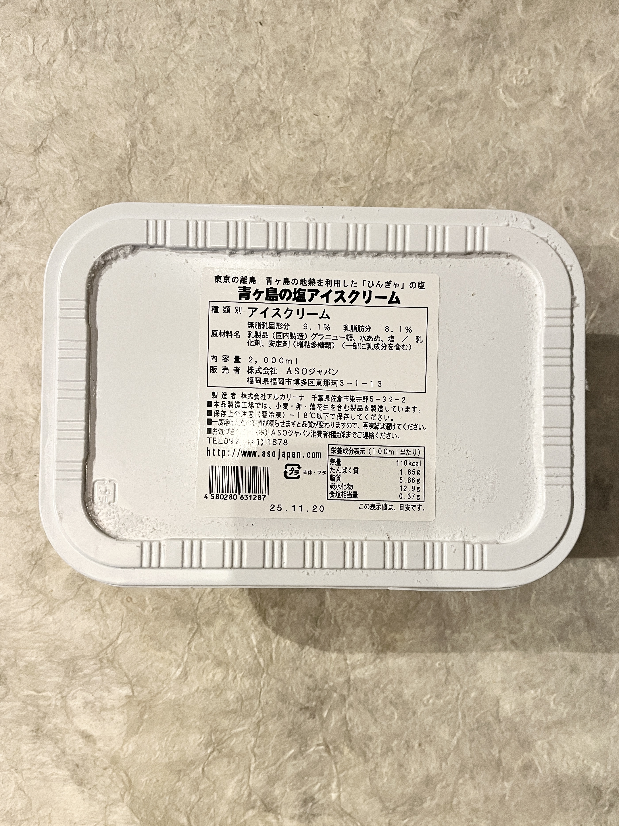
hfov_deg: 53.1
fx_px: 620
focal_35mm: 26
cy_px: 413
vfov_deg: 67.3
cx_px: 310
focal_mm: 5.1
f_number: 1.6
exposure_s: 1/50
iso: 200
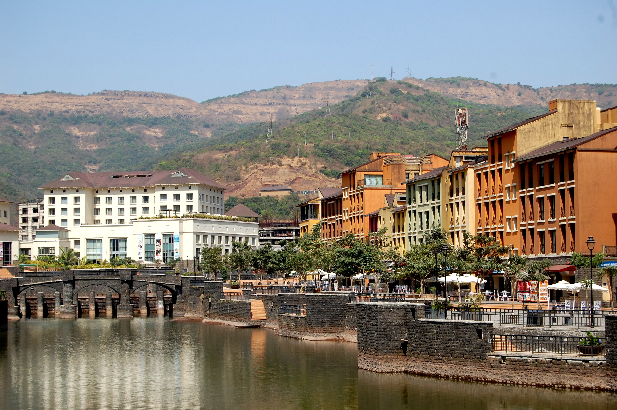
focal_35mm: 72
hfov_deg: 28.1
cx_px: 308
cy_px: 205
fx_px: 1233
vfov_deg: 18.9
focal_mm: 48
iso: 200
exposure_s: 1/400
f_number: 8
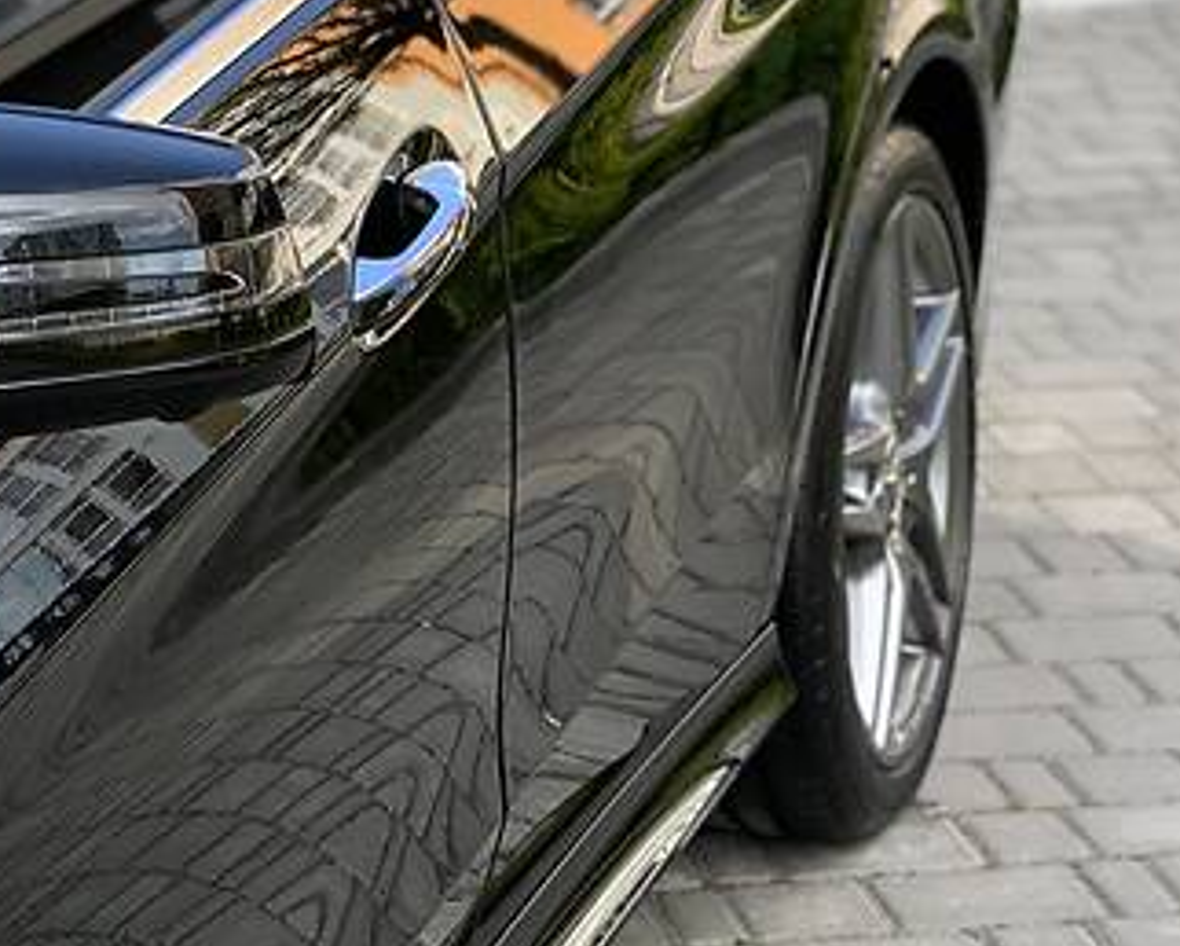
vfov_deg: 12.2
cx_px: -51
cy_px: 117
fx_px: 4403
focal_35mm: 126
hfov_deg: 15.0
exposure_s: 1/152
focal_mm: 6
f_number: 2.4
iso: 16
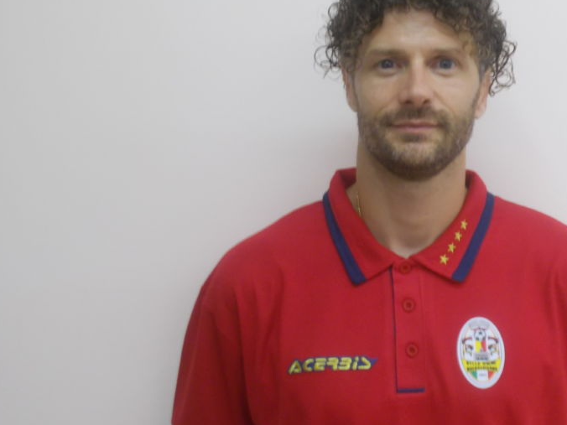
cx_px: 396
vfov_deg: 26.1
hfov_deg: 33.9
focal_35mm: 56
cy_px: 175
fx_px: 917
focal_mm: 6.9
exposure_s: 1/10
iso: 200
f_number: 3.9
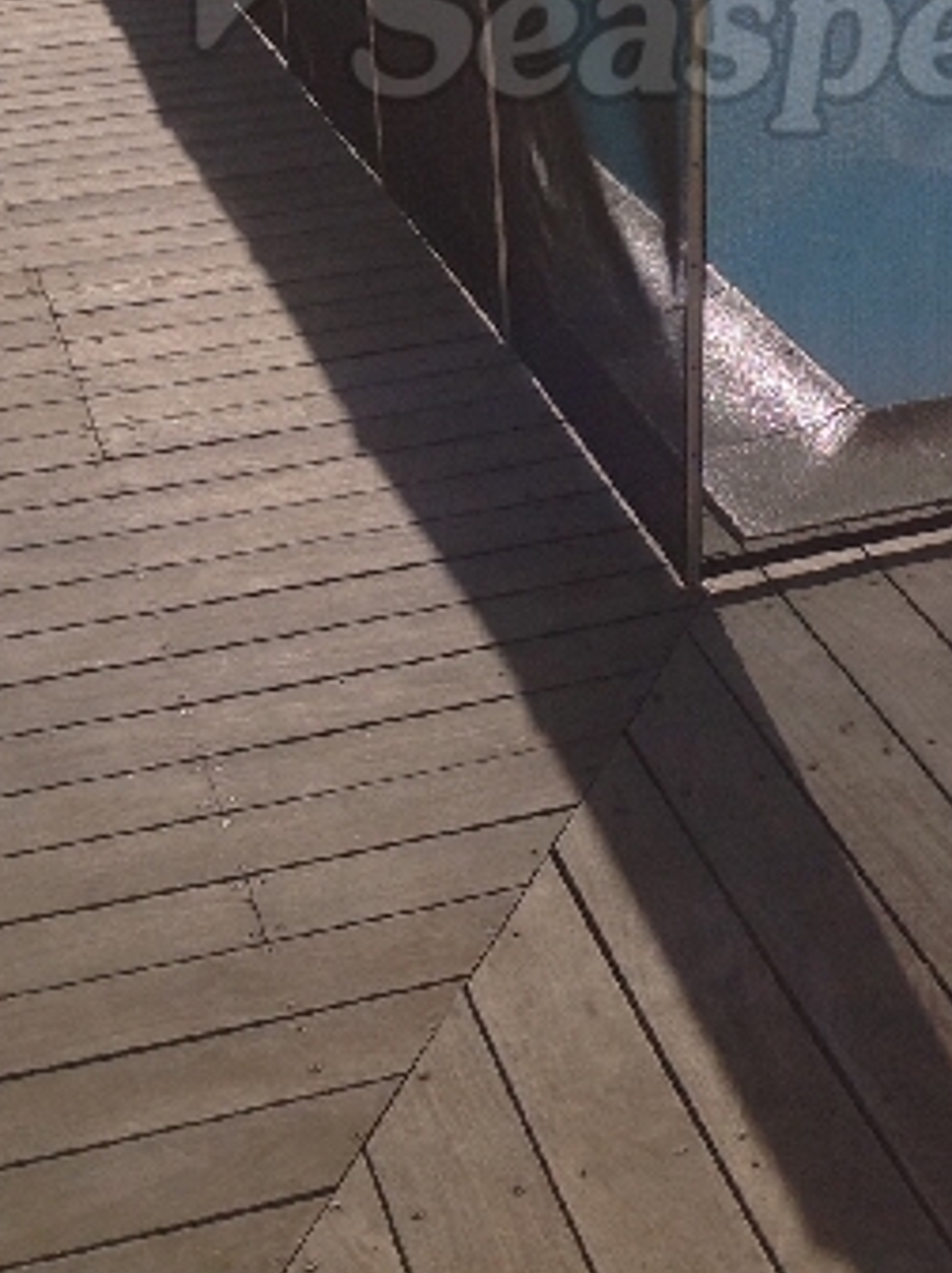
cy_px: 19
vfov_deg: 22.7
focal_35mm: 83
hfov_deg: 17.4
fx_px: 3049
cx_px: 937
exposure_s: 1/4329
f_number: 2.4
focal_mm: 4.28
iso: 50
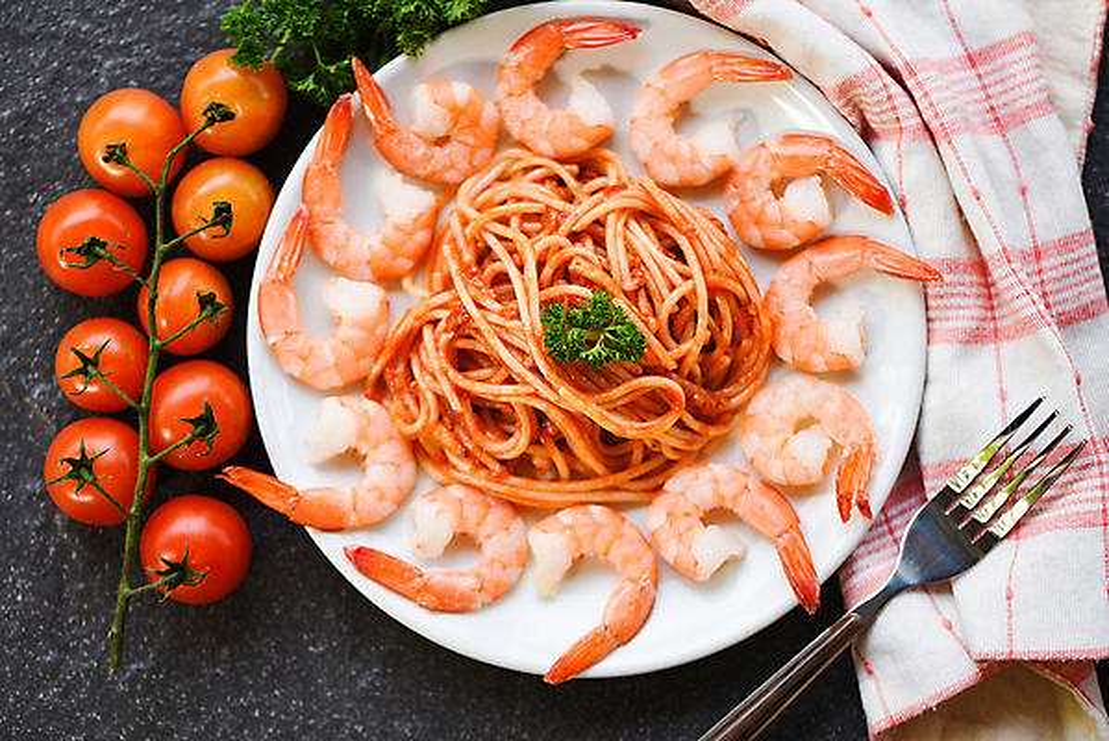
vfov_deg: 13.1
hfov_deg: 19.4
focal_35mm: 105
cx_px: 554
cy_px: 370
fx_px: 3236
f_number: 3
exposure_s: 1/320
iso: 400
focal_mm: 105
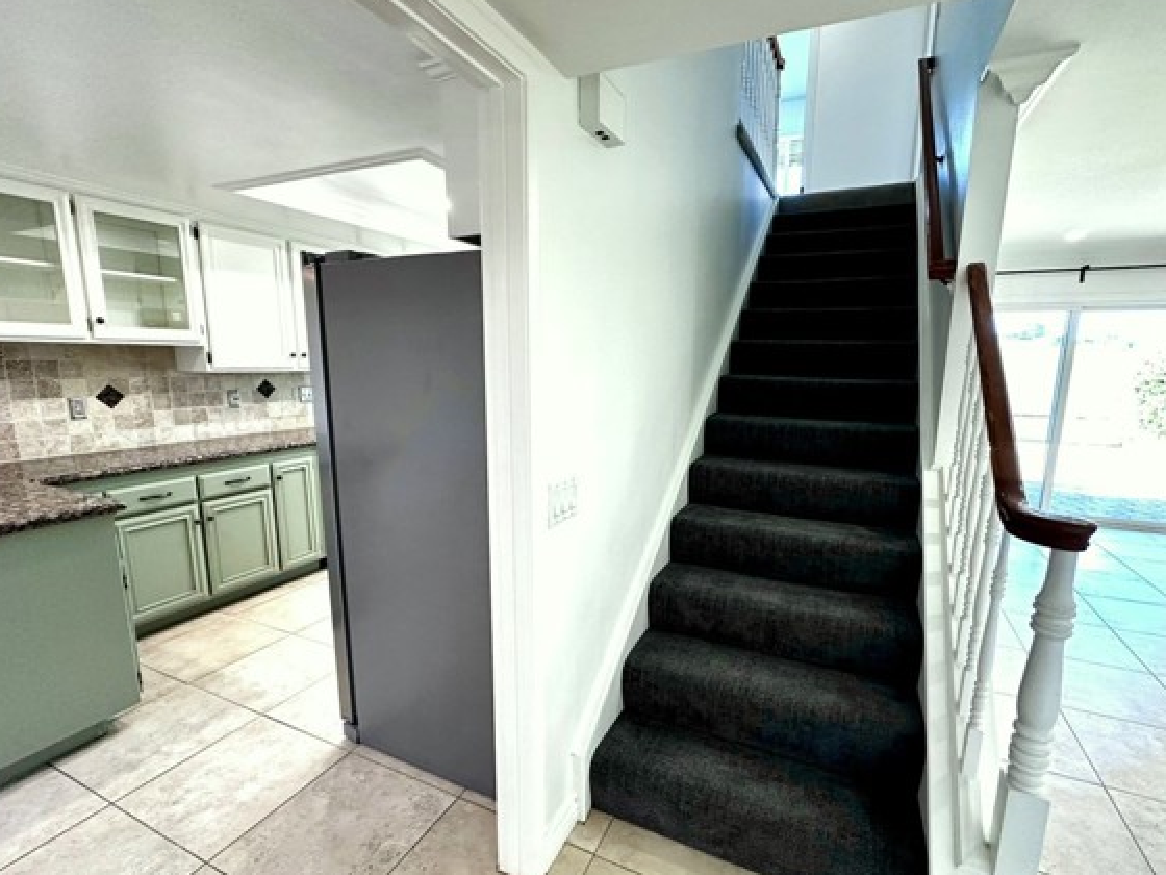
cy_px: 456
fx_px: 539
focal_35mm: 16
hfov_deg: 94.5
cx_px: 606
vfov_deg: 78.1
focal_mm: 2.22
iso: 250
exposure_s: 1/120
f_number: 2.2
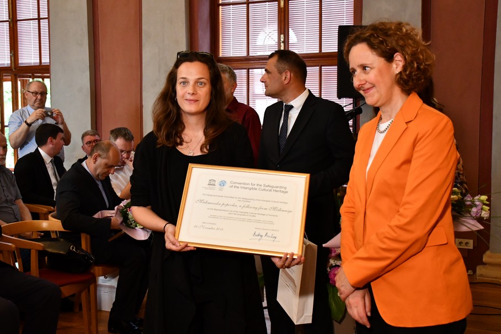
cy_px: 147
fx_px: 612
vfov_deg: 30.5
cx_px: 221
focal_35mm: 44
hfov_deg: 44.4
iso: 3200
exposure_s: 1/125
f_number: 3.8
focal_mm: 26
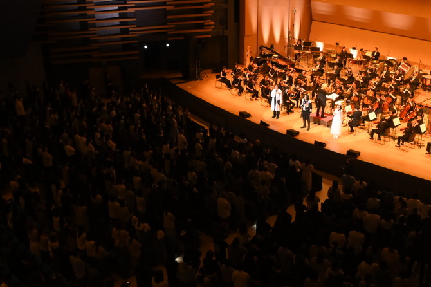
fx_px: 515
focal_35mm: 43
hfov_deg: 45.3
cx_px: 247
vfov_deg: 31.2
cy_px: 143
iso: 2000
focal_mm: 24
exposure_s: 1/200
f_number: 4.5
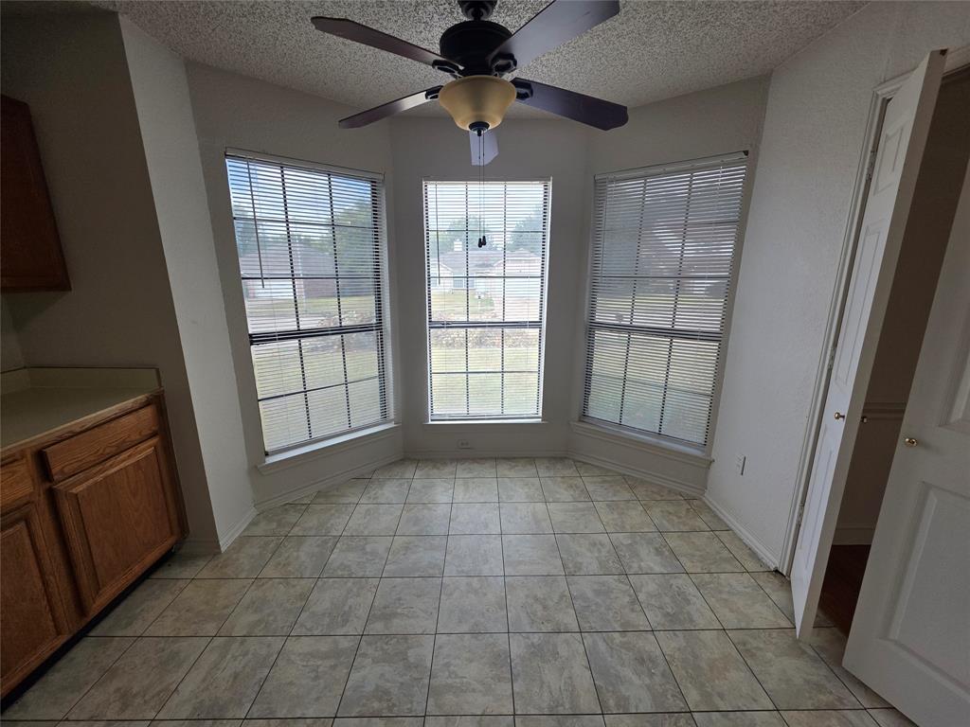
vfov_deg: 89.9
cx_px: 485
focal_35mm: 13
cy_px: 364
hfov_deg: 106.2
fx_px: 364
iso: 50
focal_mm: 2.2
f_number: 1.9
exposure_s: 1/120
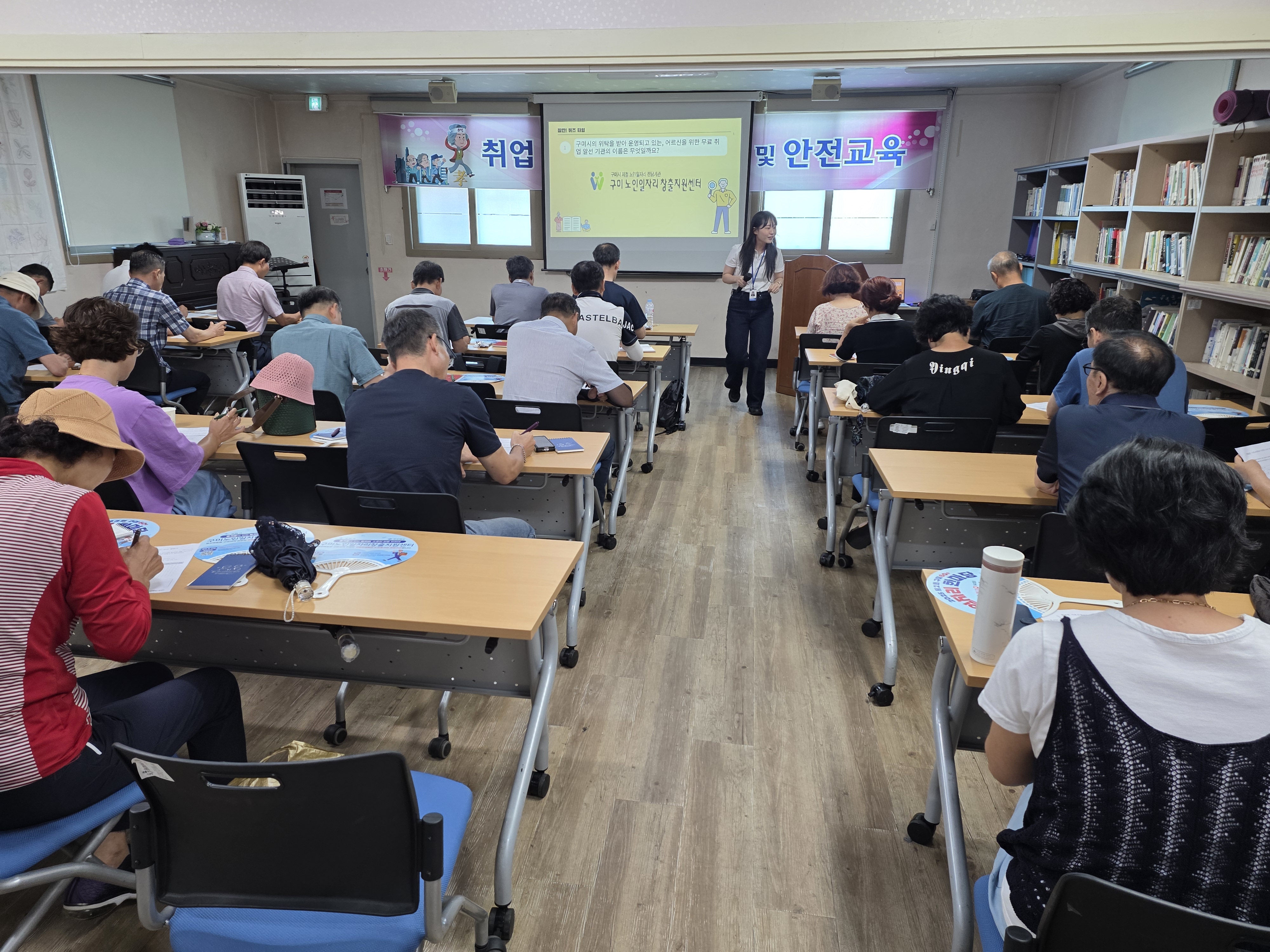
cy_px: 476
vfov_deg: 58.9
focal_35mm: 23
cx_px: 635
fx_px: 844
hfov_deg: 73.9
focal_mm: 6.3
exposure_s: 1/120
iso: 160
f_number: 1.7
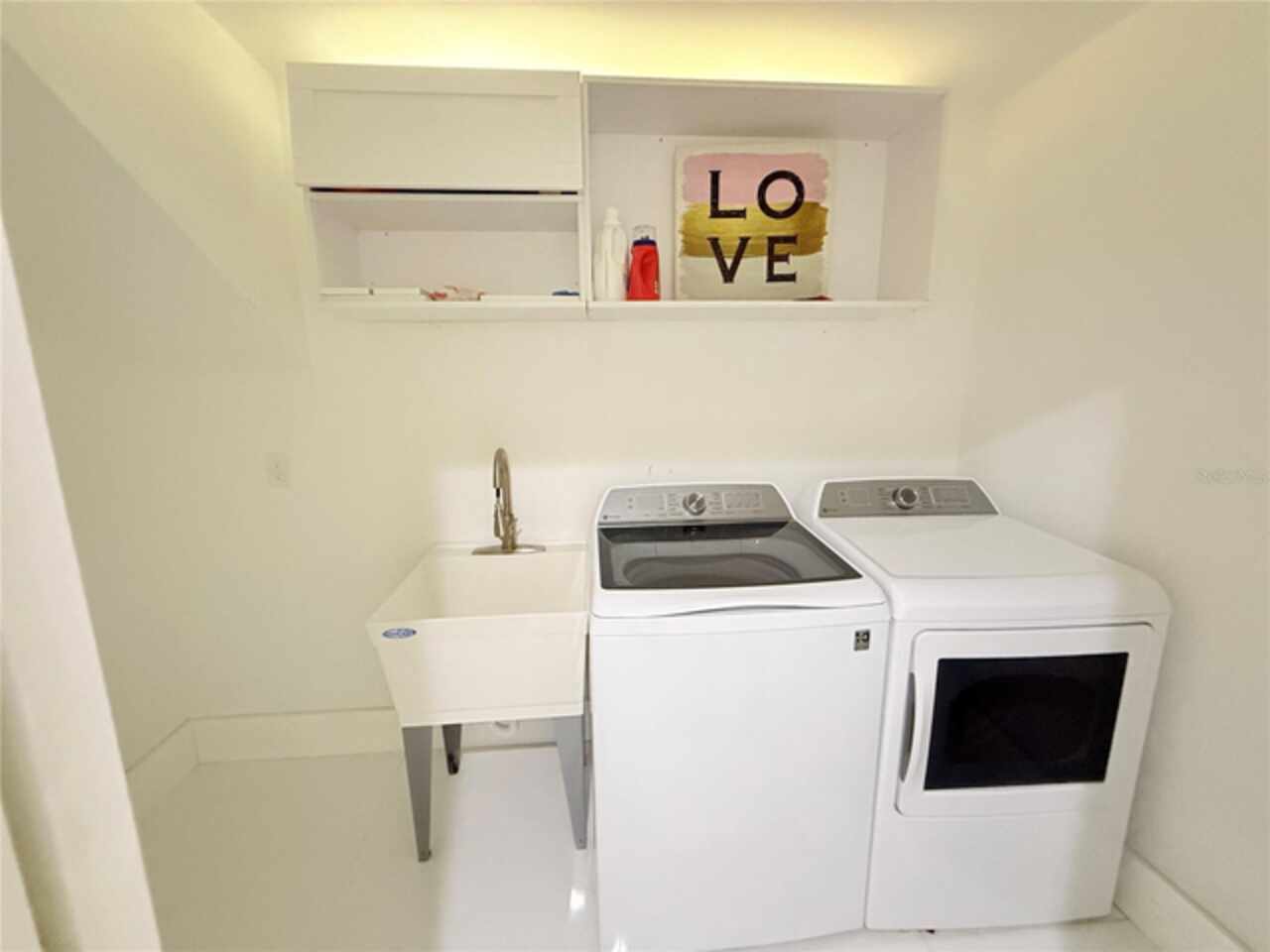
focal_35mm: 14
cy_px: 476
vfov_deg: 85.7
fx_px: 514
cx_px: 635
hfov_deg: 102.1
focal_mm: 2.22
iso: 800
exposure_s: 1/60
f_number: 2.2
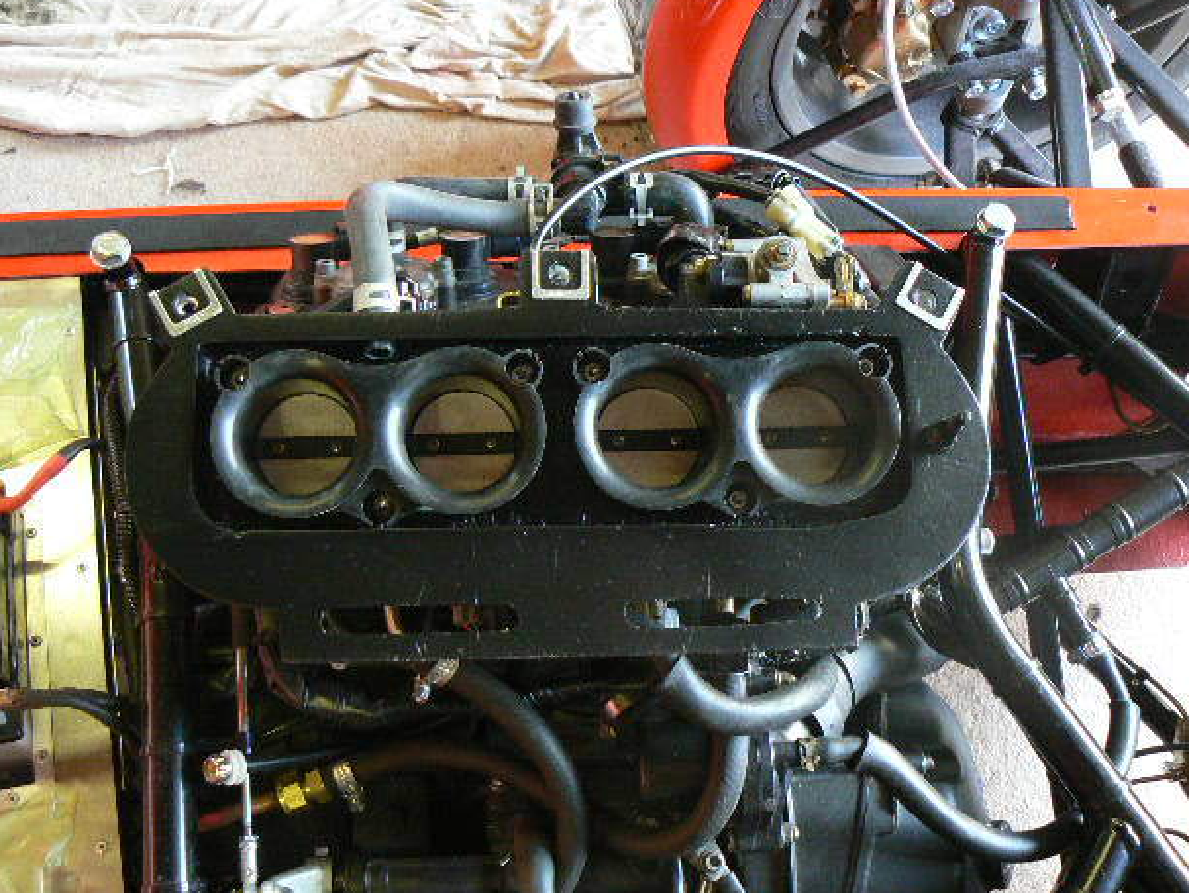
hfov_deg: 49.0
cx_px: 577
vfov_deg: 37.7
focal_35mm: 38
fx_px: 1306
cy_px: 442
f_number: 2.8
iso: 200
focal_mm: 6
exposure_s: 1/15
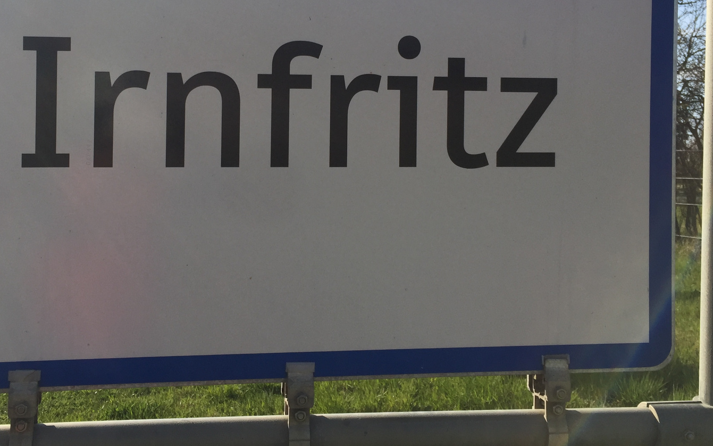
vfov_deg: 28.9
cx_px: 287
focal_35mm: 44
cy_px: 127
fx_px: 855
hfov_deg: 45.0
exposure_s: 1/1721
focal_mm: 4.15
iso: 32
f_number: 2.2
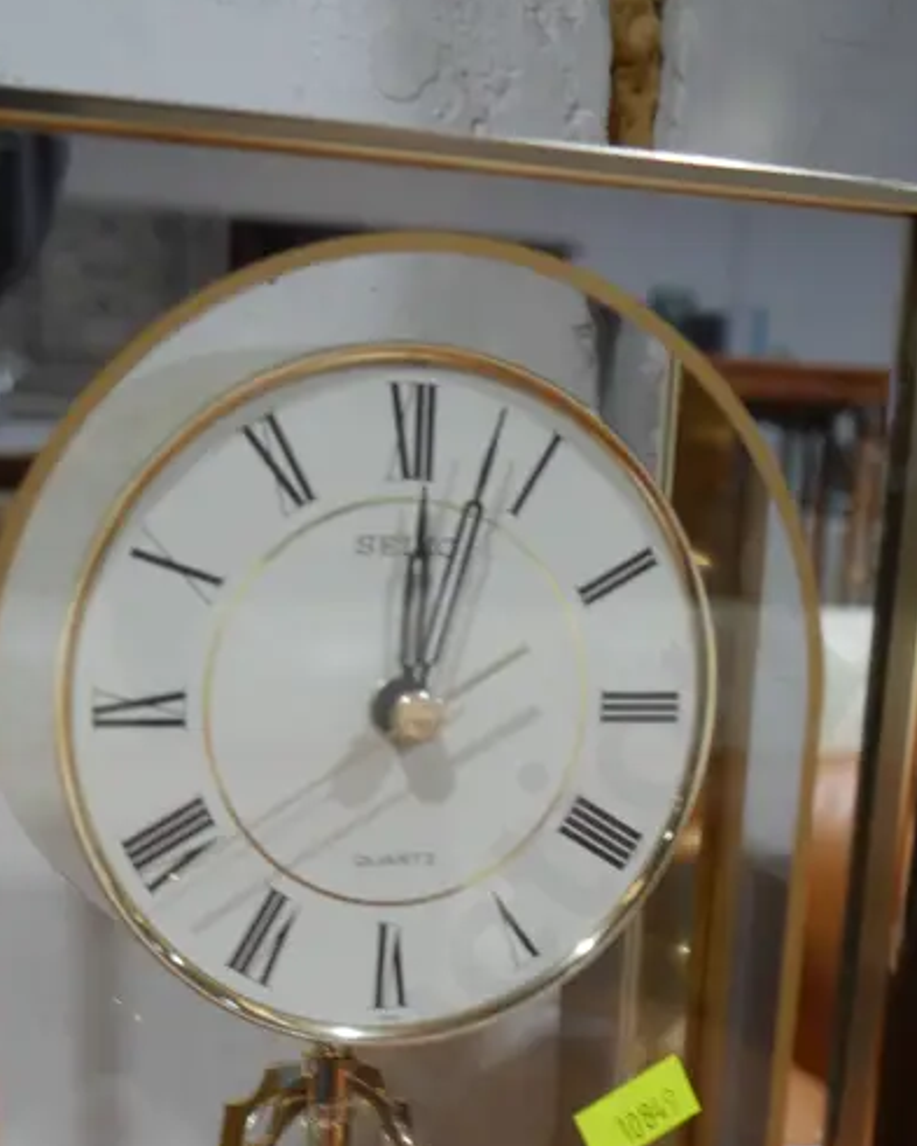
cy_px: 1032
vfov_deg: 31.5
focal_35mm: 57
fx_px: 1933
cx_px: 442
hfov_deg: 26.7
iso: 250
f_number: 3.5
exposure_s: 1/60
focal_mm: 14
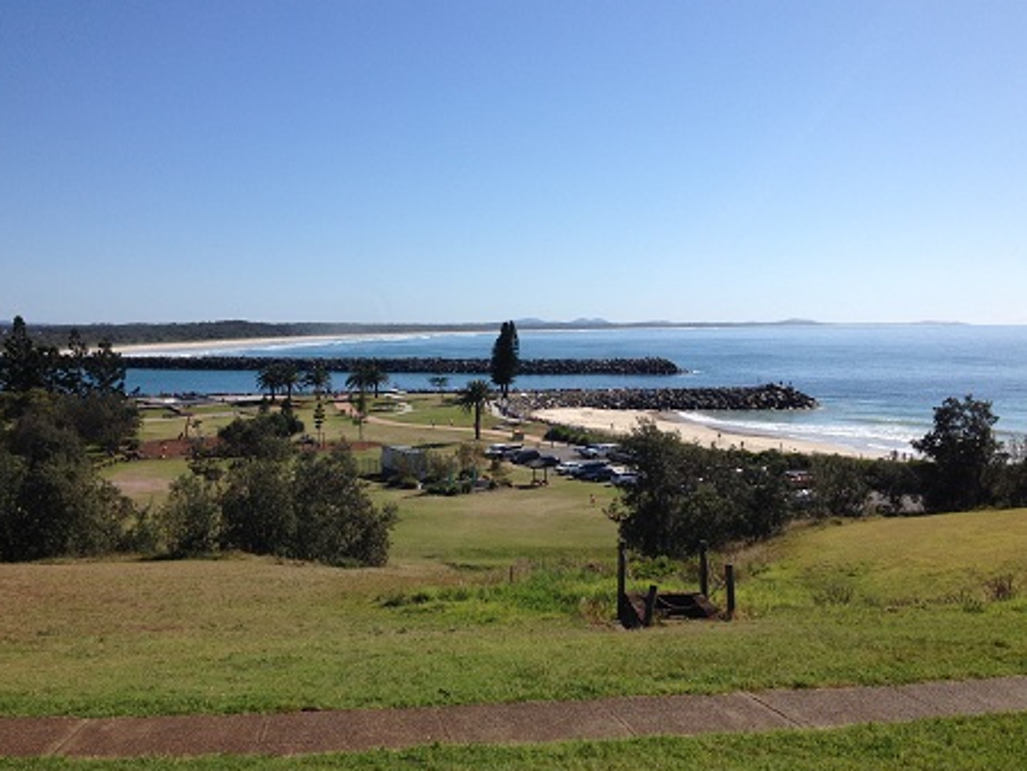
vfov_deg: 36.8
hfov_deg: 47.8
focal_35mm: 39
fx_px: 1157
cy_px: 365
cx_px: 503
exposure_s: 1/2762
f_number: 2.4
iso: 50
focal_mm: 4.28
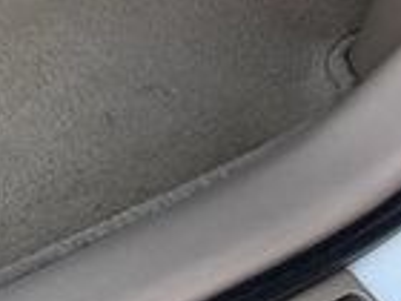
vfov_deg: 7.4
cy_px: -599
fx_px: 2039
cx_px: -699
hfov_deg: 9.4
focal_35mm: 176
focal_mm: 6.76
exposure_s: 1/121
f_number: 1.78
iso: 80
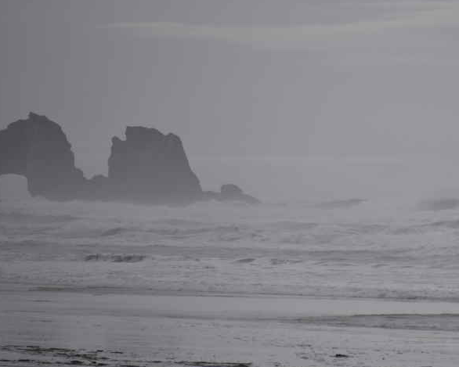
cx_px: 403
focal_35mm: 615
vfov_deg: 2.5
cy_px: 231
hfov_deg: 3.1
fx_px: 8356
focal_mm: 300
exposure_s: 1/640
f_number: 5.6
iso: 280
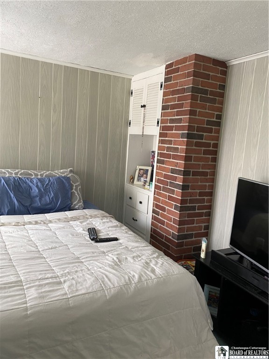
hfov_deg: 53.1
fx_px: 269
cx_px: 134
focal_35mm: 26
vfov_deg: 67.3
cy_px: 180
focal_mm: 4.25
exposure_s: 1/60
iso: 100
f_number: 1.8
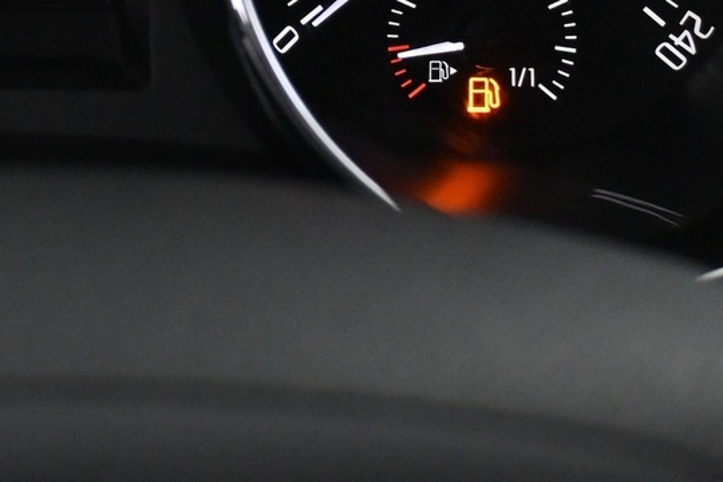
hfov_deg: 15.9
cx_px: -44
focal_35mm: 126
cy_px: -225
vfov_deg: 10.5
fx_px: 2530
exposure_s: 1/60
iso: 3600
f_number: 4.5
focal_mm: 28
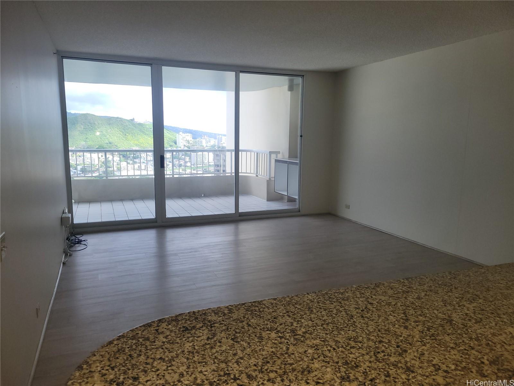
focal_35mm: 26
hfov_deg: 67.3
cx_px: 257
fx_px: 386
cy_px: 193
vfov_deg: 53.1
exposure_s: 1/120
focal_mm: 5.4
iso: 80
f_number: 1.8
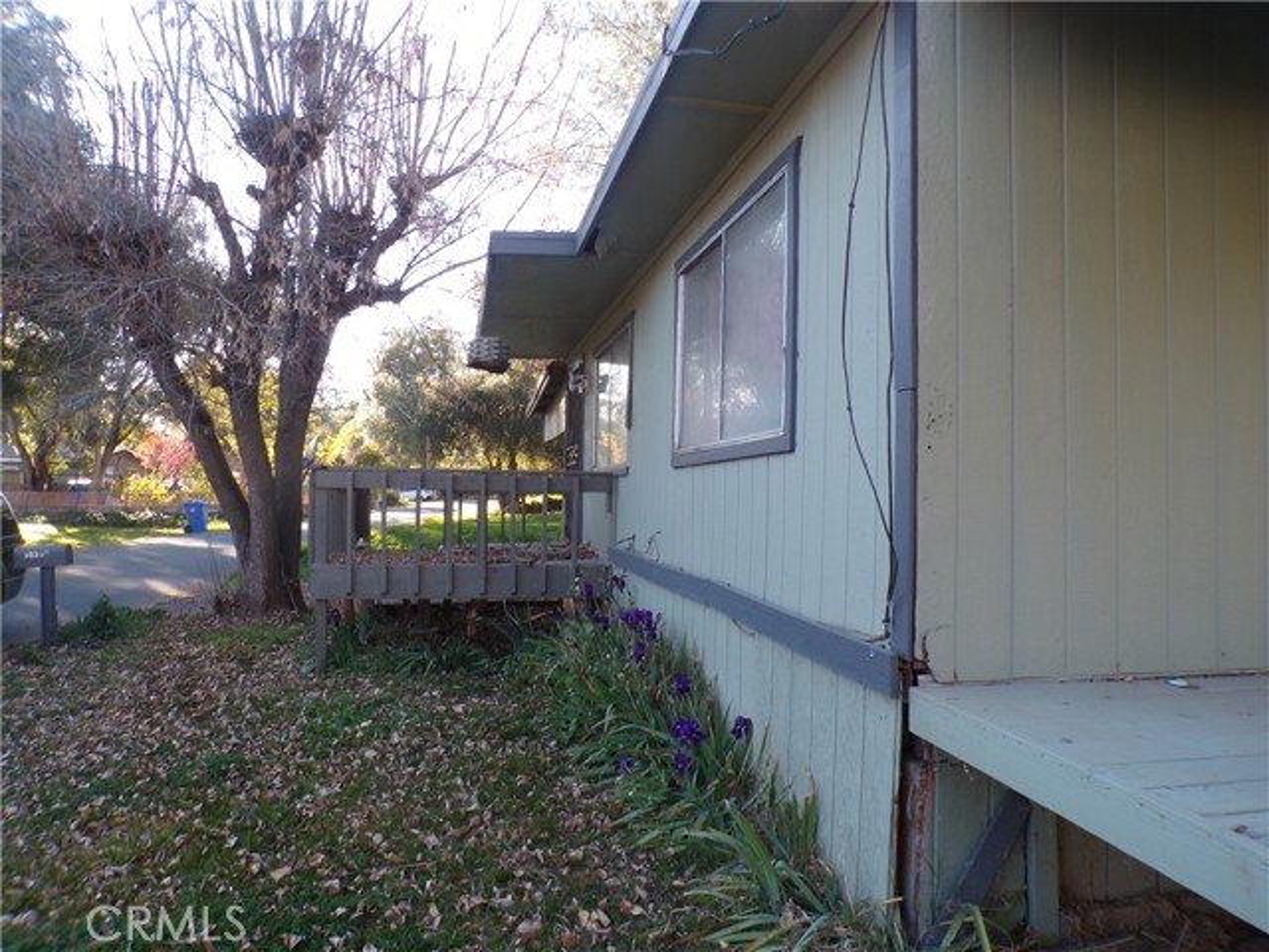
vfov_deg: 56.8
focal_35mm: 24
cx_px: 634
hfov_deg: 71.6
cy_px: 476
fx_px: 880
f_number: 4.4
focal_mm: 4.3
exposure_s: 1/56
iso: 100
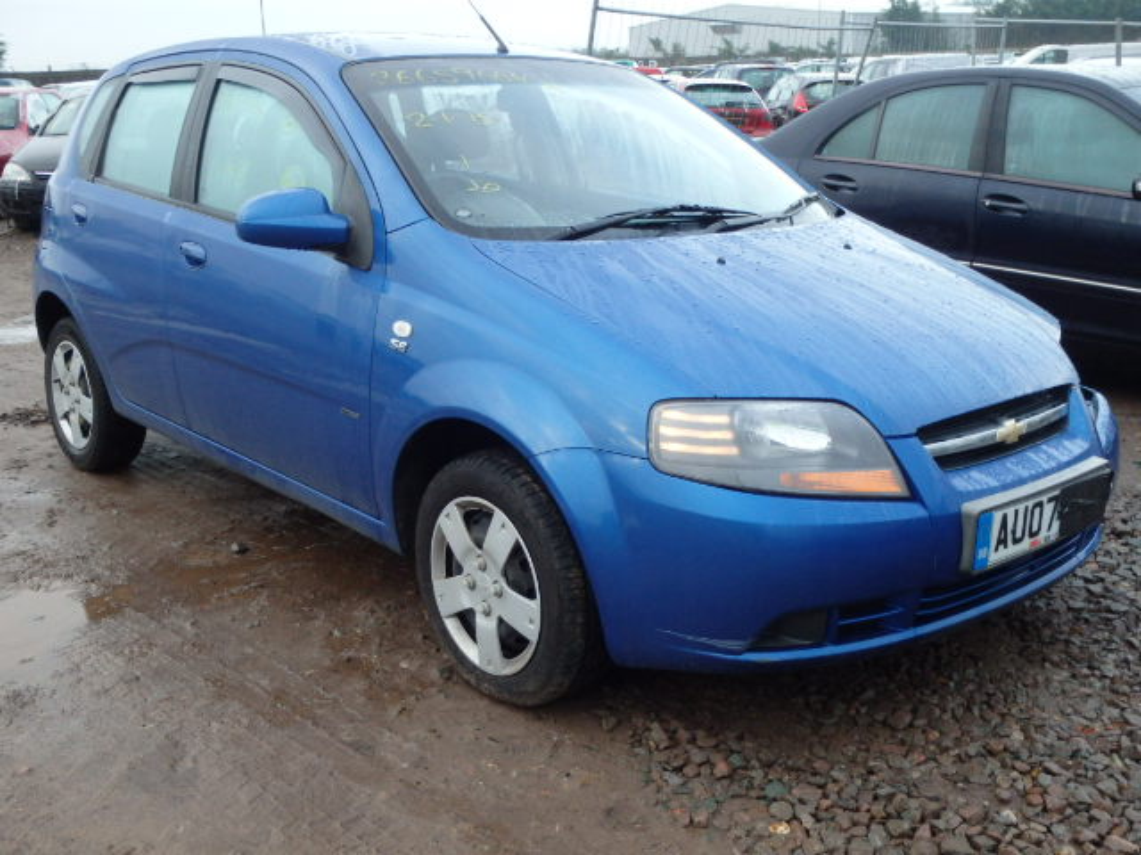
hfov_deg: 49.0
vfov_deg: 37.7
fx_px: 1253
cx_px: 570
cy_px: 428
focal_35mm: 38
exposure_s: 1/40
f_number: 4.6
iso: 400
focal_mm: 6.8
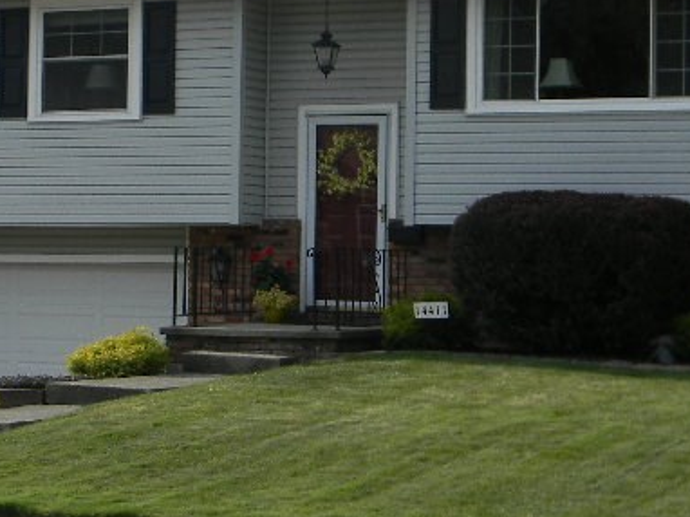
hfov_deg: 17.9
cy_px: 202
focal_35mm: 110
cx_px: 367
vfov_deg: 13.4
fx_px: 2191
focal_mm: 7.3
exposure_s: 1/624
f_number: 3.8
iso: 80
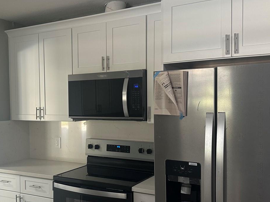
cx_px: 83
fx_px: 328
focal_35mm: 42
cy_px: 113
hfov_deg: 43.9
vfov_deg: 34.3
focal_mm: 6.86
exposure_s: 1/60
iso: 200
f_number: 1.78
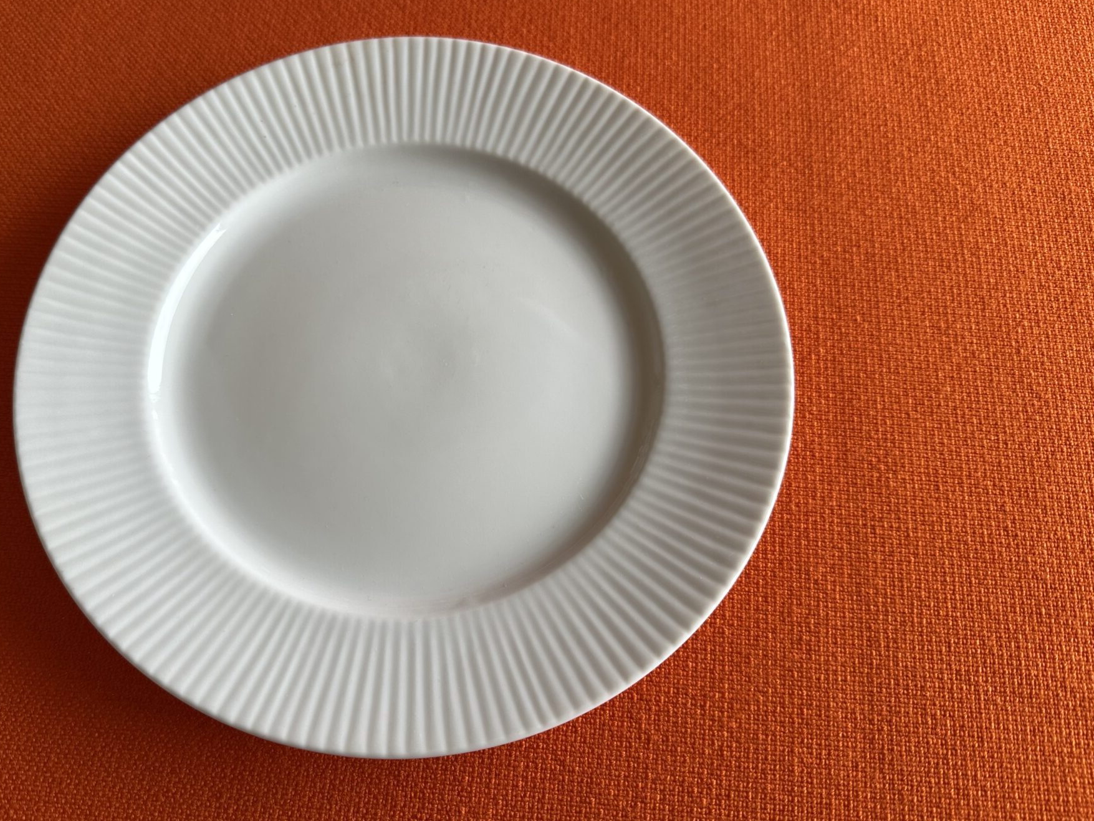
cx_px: 460
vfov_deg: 49.8
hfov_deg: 63.1
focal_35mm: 28
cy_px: 402
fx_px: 885
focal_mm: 6.86
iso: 100
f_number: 1.78
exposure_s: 1/121
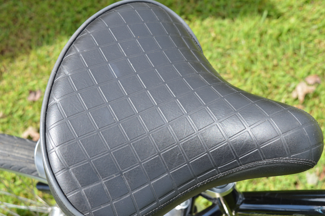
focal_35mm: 51
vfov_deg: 26.4
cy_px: 108
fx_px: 460
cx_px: 162
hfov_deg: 38.9
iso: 100
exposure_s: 1/160
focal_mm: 34
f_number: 6.3
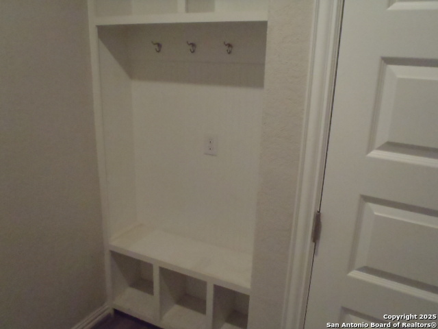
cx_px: 219
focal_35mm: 28
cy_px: 164
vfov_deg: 49.7
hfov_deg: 63.4
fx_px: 354
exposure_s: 1/50
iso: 800
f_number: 3.9
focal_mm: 5
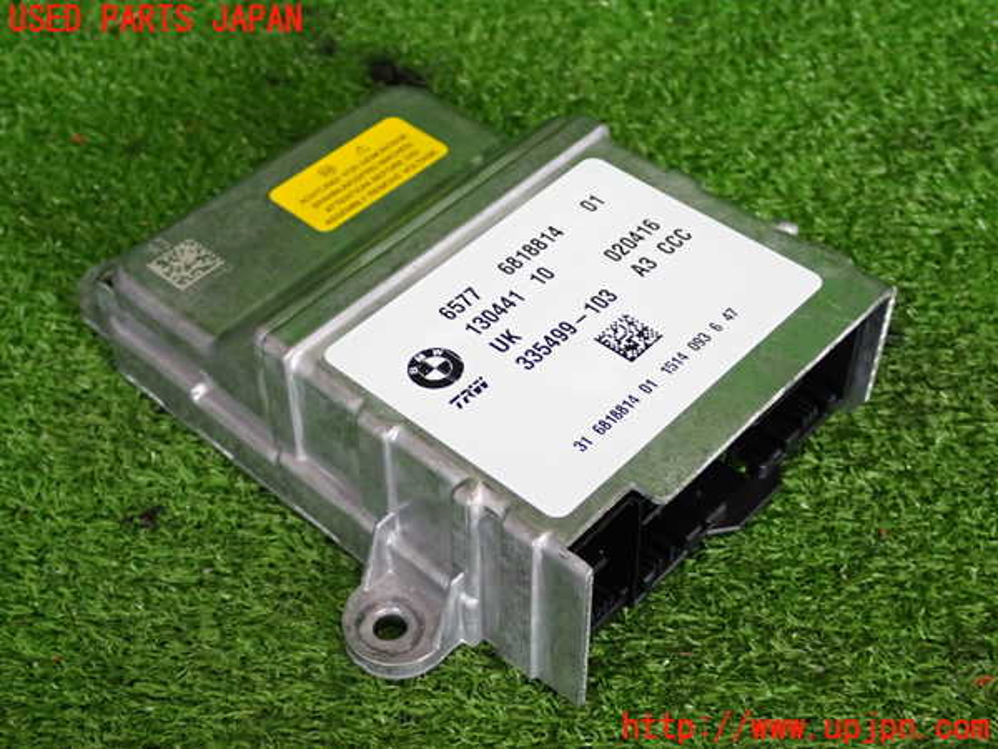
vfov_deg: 29.1
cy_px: 374
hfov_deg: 38.2
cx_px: 499
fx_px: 1442
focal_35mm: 50
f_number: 3.2
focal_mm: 9.01
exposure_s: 1/50
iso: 400
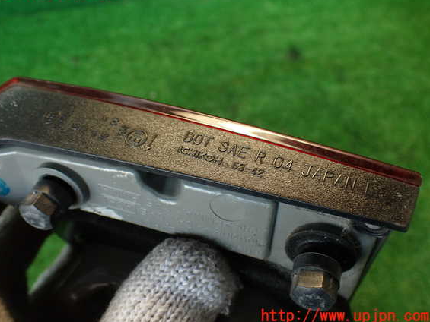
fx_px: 422
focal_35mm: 34
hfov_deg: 53.9
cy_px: 155
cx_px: 205
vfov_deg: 41.8
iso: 200
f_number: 2.4
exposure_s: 1/40
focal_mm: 5.79
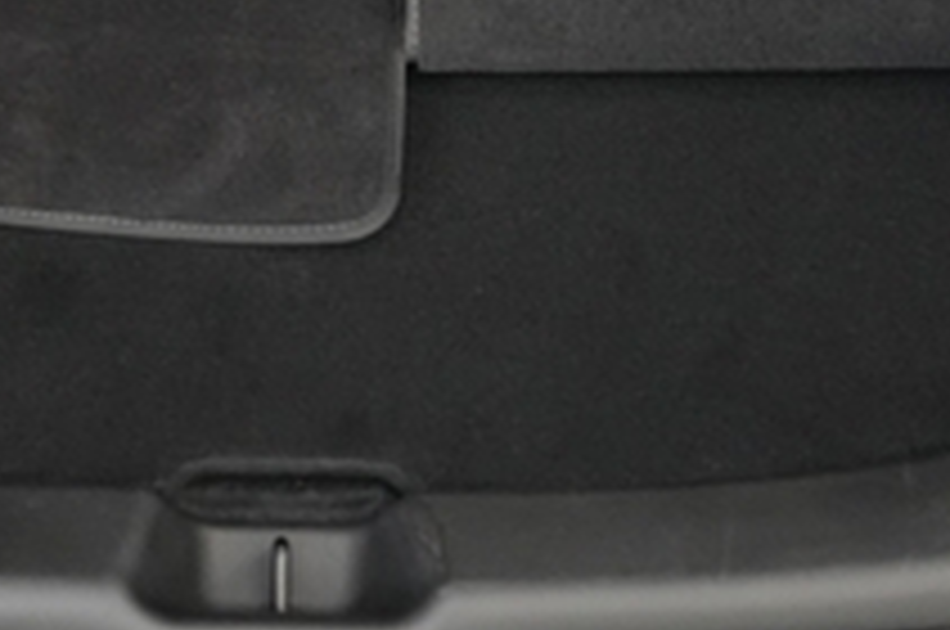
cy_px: -297
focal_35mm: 76
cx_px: 279
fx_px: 2002
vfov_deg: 16.4
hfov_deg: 26.5
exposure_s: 1/160
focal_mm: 25
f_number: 2.8
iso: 6400
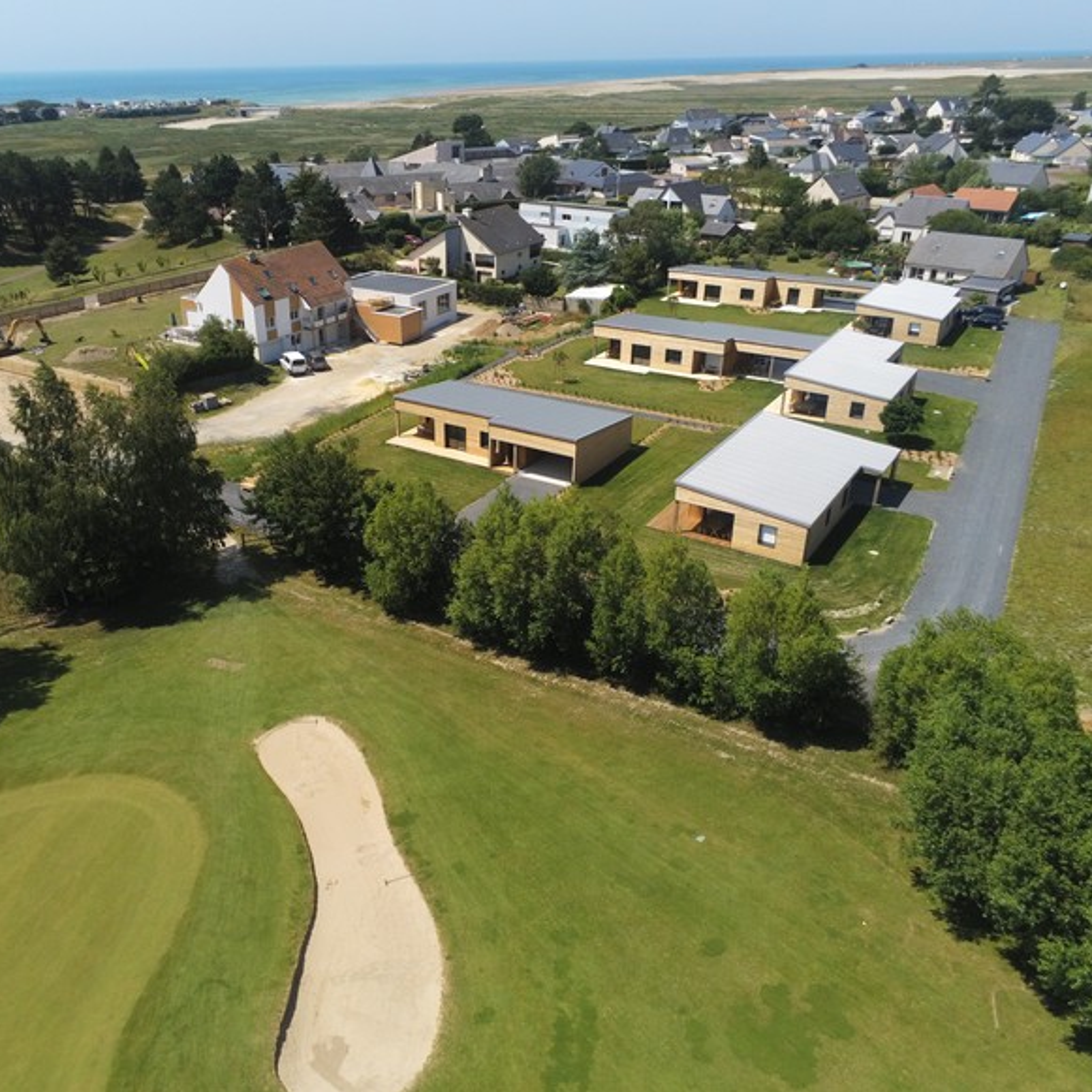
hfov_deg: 56.9
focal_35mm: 28
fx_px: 999
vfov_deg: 57.3
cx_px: 436
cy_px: 534
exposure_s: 1/1923
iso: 126
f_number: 2.4
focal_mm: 4
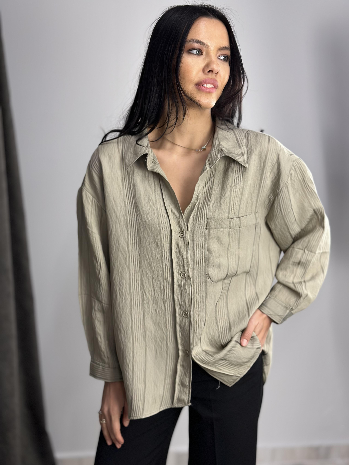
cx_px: 174
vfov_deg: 39.7
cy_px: 232
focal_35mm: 48
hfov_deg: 30.3
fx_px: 645
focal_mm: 6.86
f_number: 1.78
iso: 125
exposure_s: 1/100
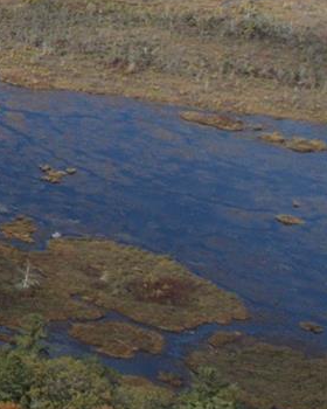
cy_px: -255
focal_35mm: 137
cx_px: -829
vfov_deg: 13.1
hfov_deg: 8.3
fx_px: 1657
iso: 140
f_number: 2.8
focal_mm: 12.29
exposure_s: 1/400
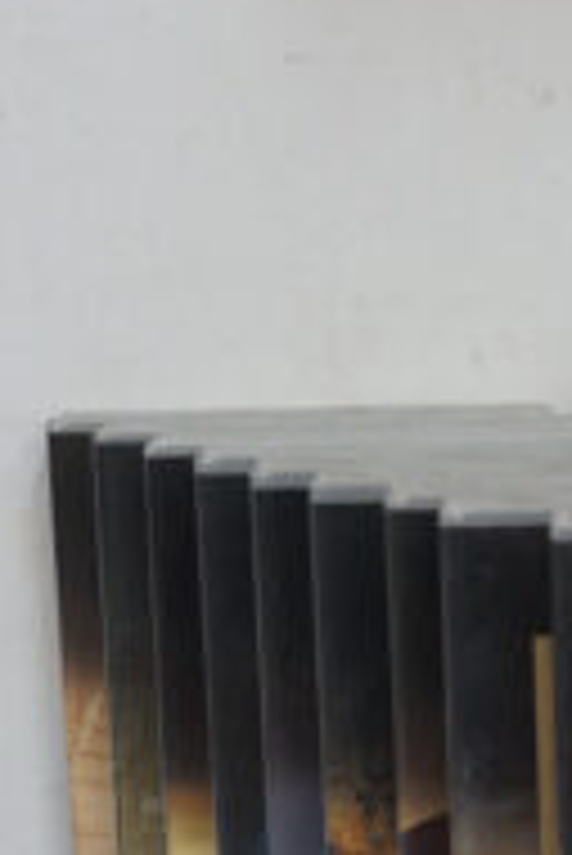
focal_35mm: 64
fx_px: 1522
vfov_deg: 30.6
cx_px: 671
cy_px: 695
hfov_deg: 20.1
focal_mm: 18
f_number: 4.5
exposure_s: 1/60
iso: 800
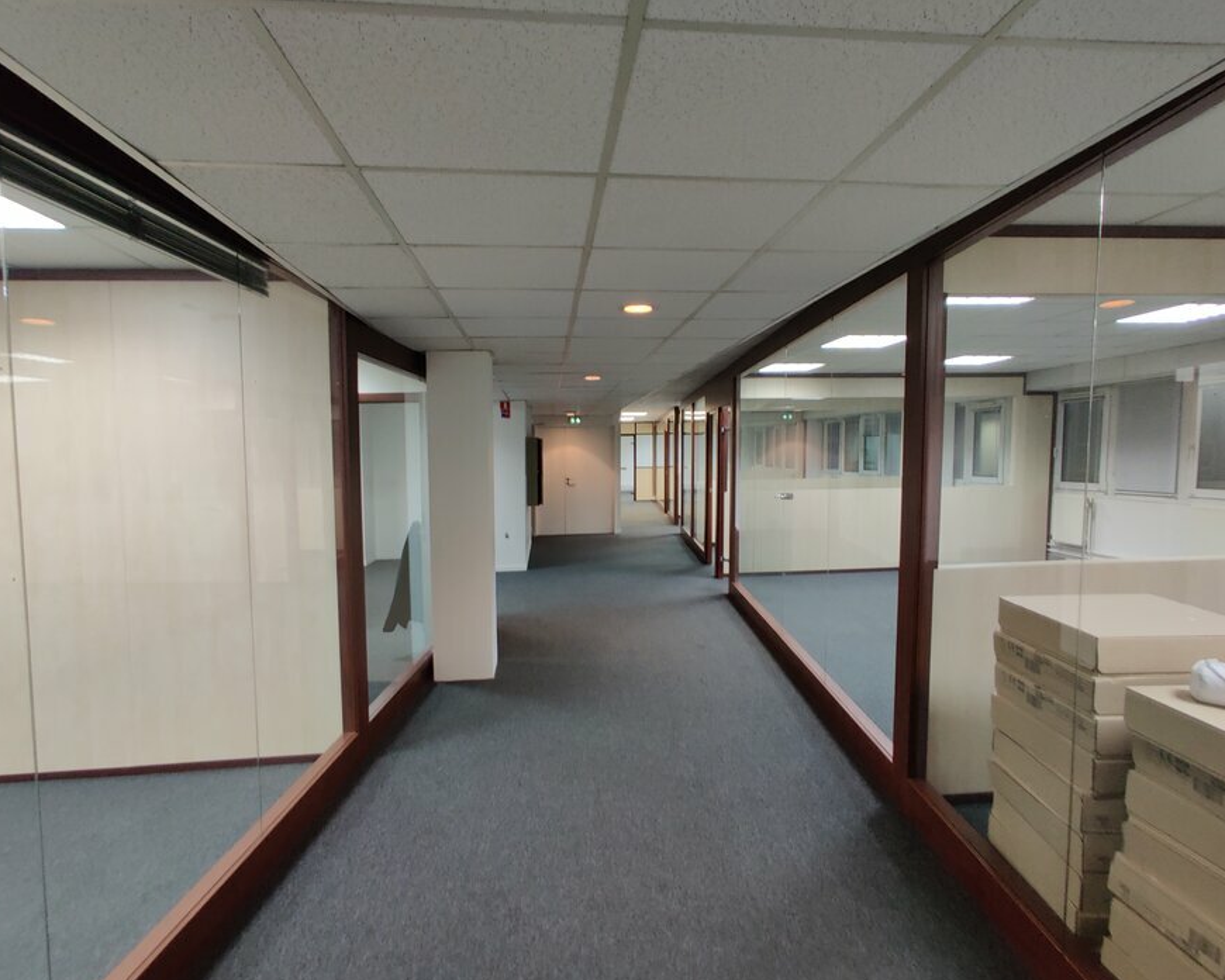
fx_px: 508
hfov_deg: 100.7
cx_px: 617
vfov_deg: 88.0
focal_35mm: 14
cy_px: 504
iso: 500
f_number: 2.2
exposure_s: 1/33
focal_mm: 2.25
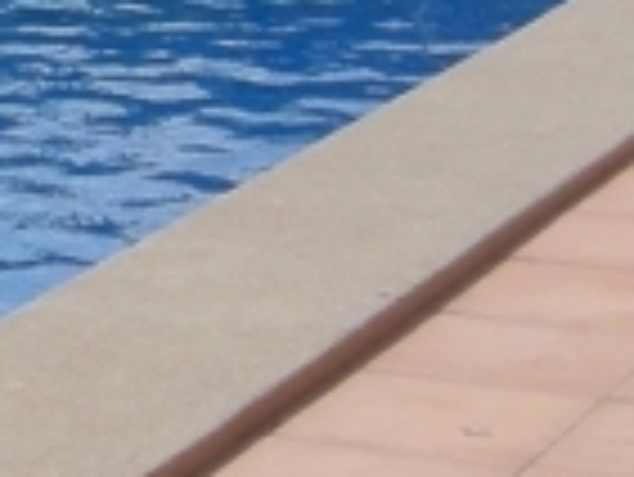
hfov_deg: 8.3
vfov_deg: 6.4
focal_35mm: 229
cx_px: -585
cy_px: -169
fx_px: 4198
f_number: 7.6
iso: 64
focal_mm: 7.5
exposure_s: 1/376
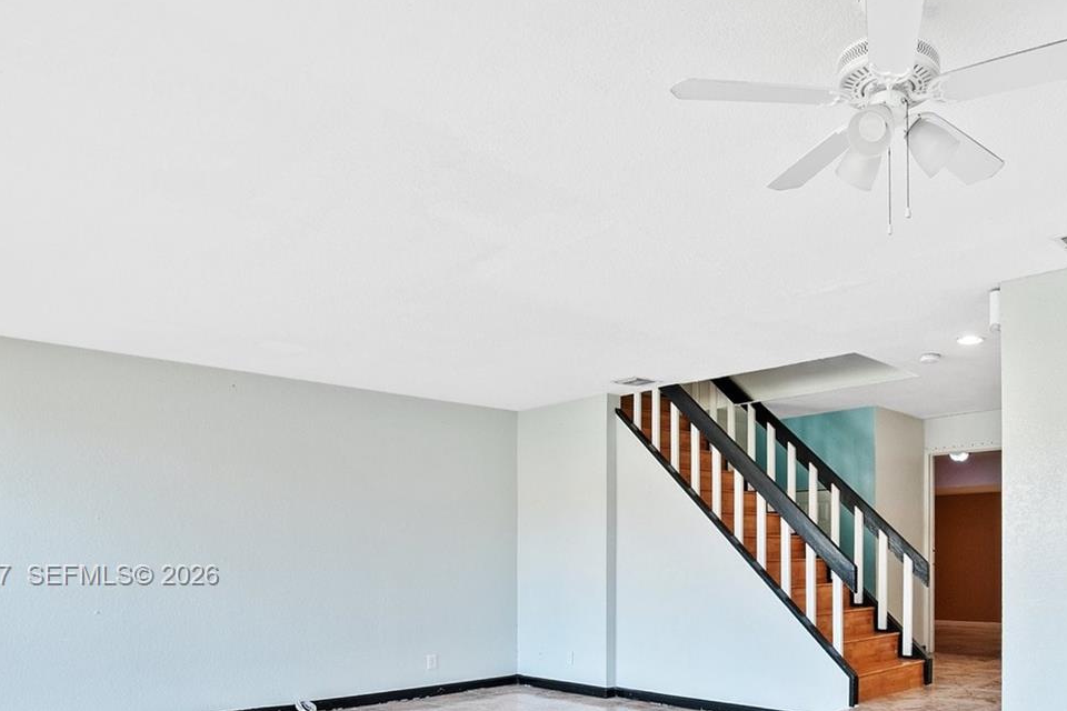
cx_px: 761
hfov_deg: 68.2
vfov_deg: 48.2
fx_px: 741
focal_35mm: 25
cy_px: 577
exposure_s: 1/15
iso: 320
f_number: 8
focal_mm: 10
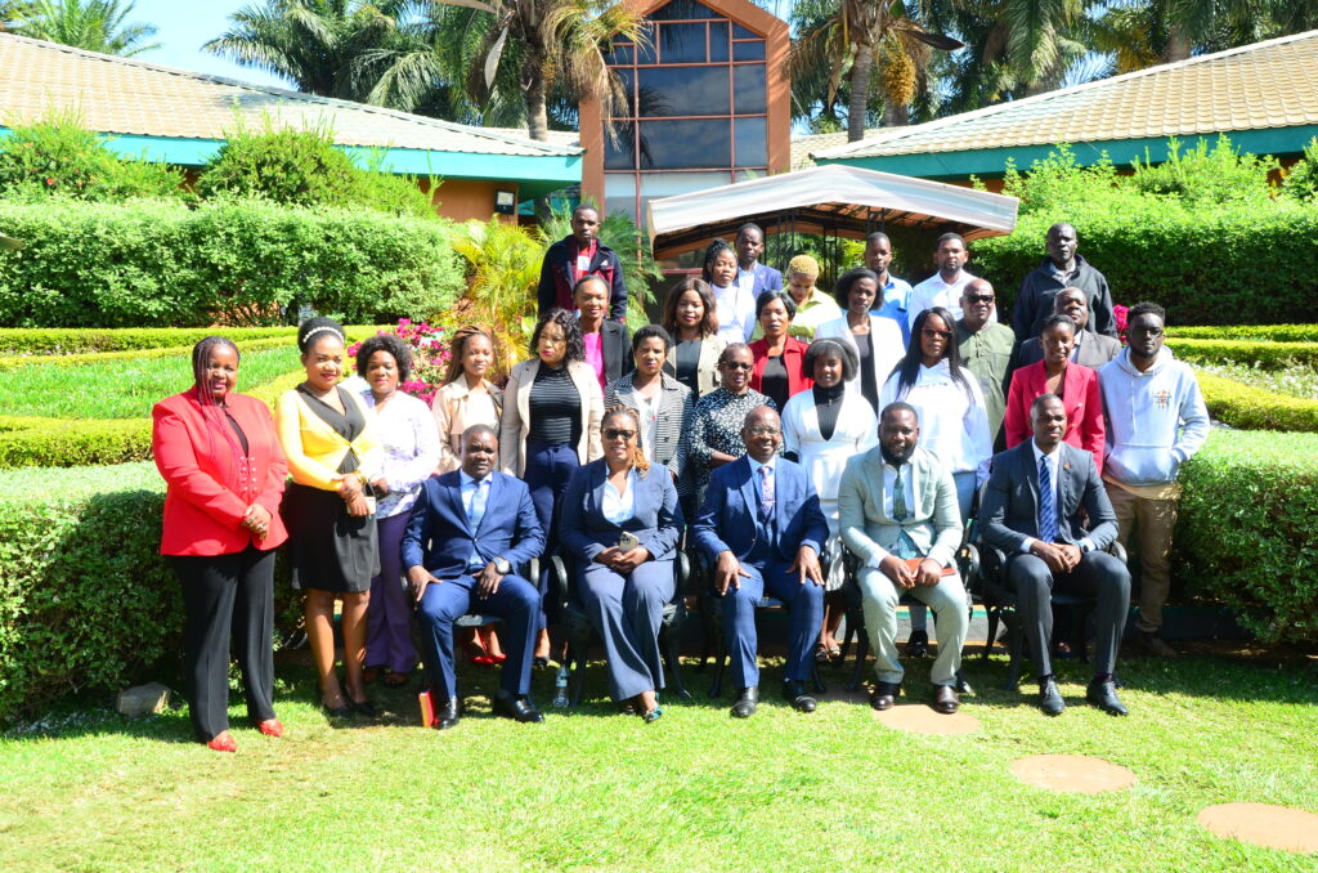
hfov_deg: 67.5
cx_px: 659
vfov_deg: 47.7
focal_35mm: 27
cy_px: 436
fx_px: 986
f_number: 11
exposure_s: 1/125
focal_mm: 18
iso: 320
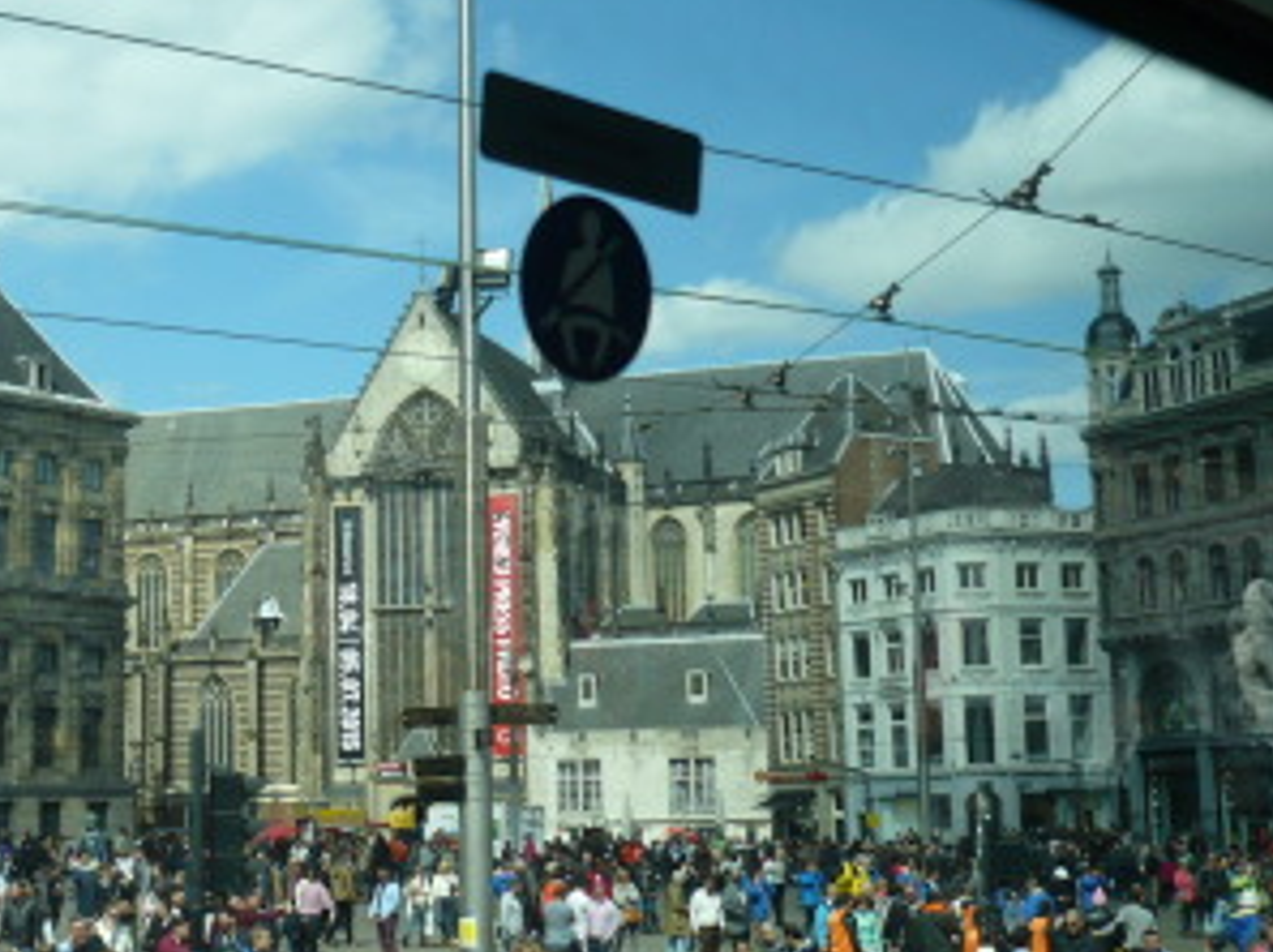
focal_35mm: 59
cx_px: 364
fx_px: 2167
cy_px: 465
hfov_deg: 32.3
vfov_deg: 24.8
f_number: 2.8
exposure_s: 1/125
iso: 100
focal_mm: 5.8
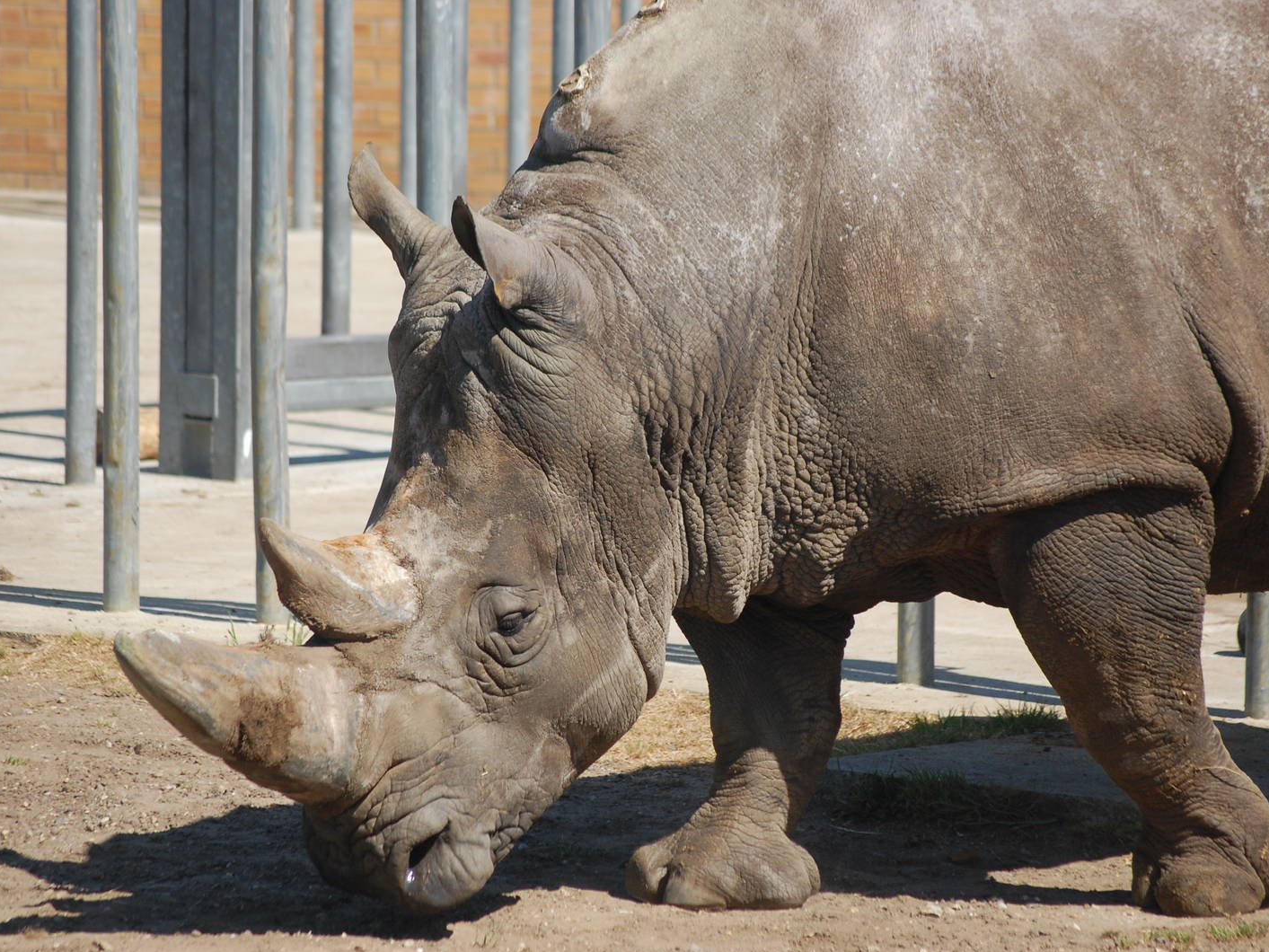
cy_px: 477
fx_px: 8672
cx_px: 600
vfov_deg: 6.3
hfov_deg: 8.4
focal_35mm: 237
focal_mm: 145
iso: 400
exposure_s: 1/1000
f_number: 5.3
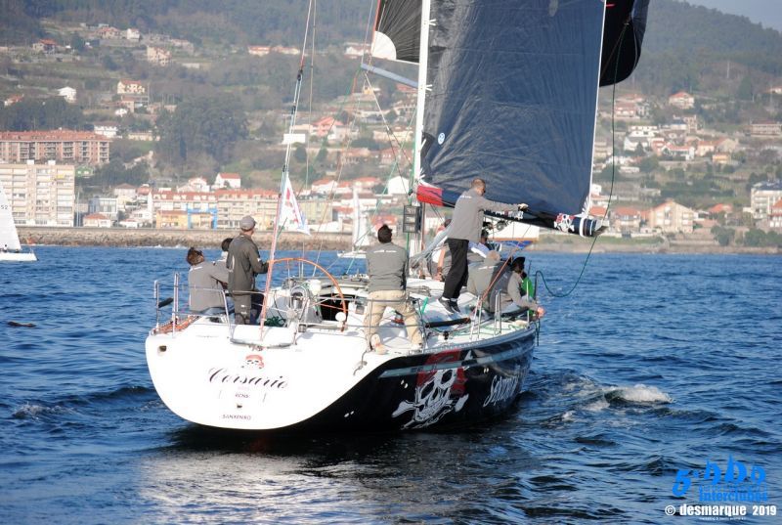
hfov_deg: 13.4
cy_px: 262
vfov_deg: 9.0
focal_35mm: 153
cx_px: 391
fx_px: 3330
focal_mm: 102
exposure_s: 1/500
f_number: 5.6
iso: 110
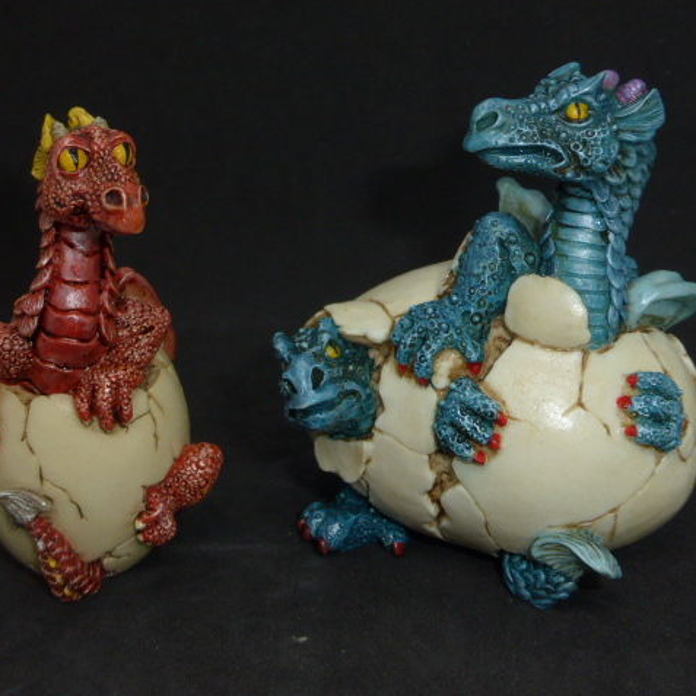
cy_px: 349
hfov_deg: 33.4
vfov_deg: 33.4
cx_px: 336
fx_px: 1160
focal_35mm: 51
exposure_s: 1/60
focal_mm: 7.4
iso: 160
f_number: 3.9
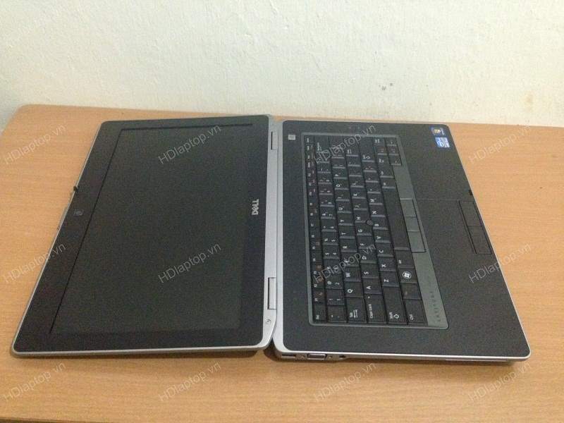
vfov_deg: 42.9
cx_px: 282
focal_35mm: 33
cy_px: 212
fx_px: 538
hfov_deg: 55.4
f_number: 2.4
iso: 800
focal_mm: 4.12
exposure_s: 1/17
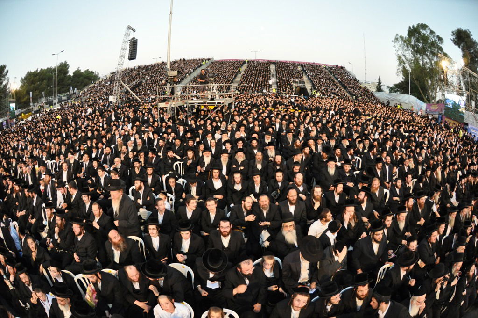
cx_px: 239
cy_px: 159
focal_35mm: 16
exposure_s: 1/60
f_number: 4.5
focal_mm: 10.5
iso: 1250
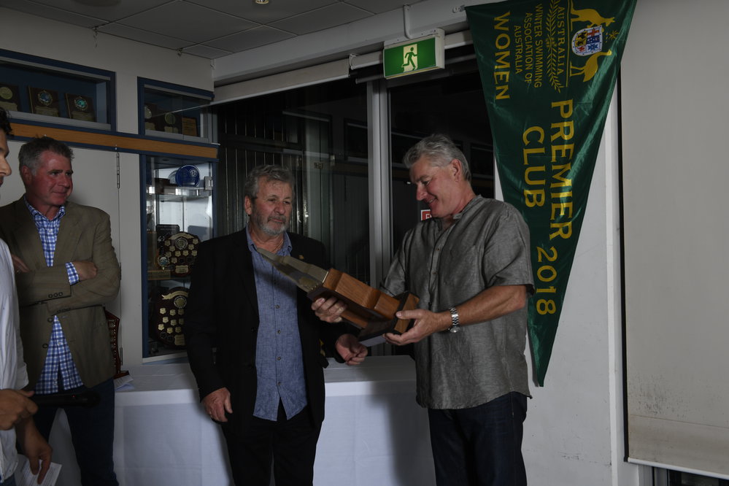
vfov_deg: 36.9
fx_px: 729
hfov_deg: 53.1
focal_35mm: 36
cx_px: 364
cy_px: 243
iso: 320
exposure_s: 1/125
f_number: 9
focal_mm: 36
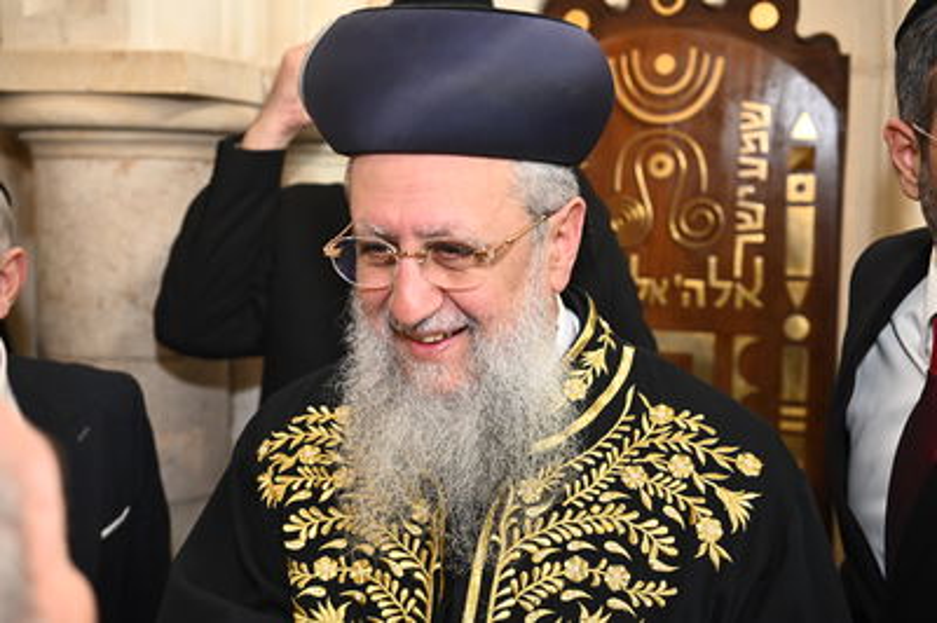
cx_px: 468
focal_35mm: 52
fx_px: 1352
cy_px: 312
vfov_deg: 25.9
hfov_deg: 38.2
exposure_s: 1/125
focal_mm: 52
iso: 800
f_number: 5
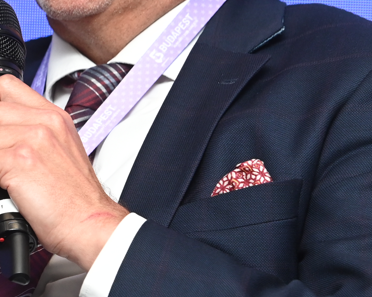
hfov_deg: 3.8
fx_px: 5560
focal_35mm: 505
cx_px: -142
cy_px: 80
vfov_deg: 3.1
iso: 1600
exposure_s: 1/200
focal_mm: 145
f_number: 4.5
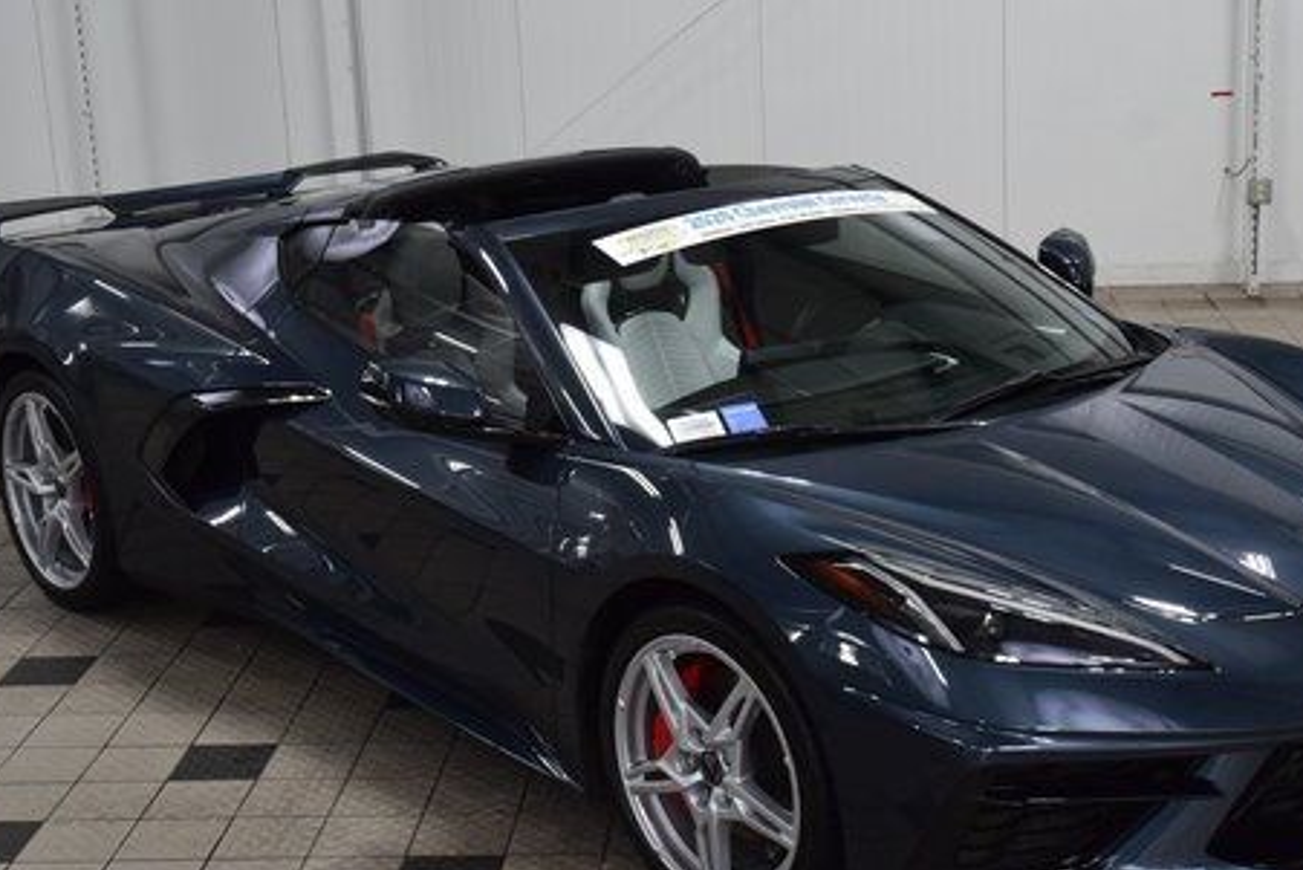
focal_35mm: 62
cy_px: 475
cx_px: 745
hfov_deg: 32.5
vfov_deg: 22.0
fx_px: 2234
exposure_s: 1/60
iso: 1600
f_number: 7.1
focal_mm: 29
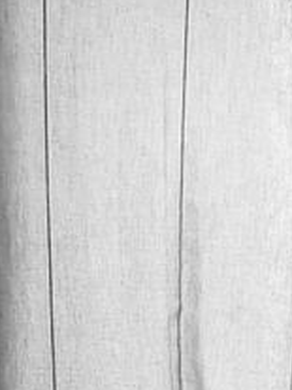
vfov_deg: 14.4
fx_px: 1452
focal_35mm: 129
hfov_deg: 10.6
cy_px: 561
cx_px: 573
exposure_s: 1/100
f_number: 1.8
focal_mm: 7
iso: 500
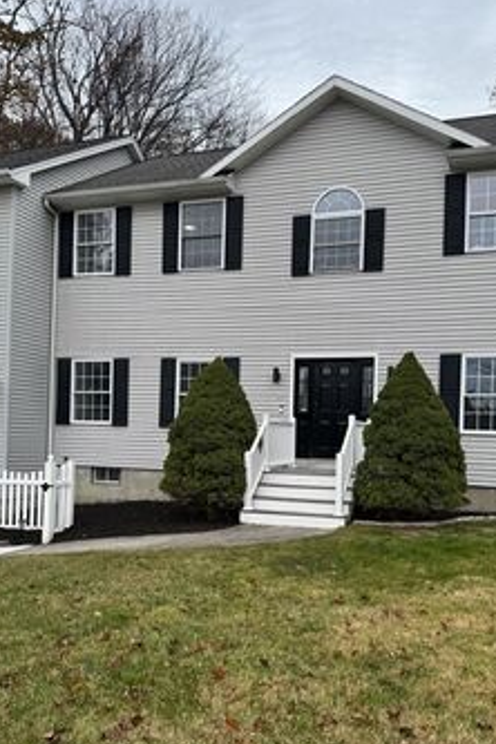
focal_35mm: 32
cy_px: 430
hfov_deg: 41.1
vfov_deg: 58.4
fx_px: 661
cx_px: 261
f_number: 1.78
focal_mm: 6.76
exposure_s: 1/1456
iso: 80
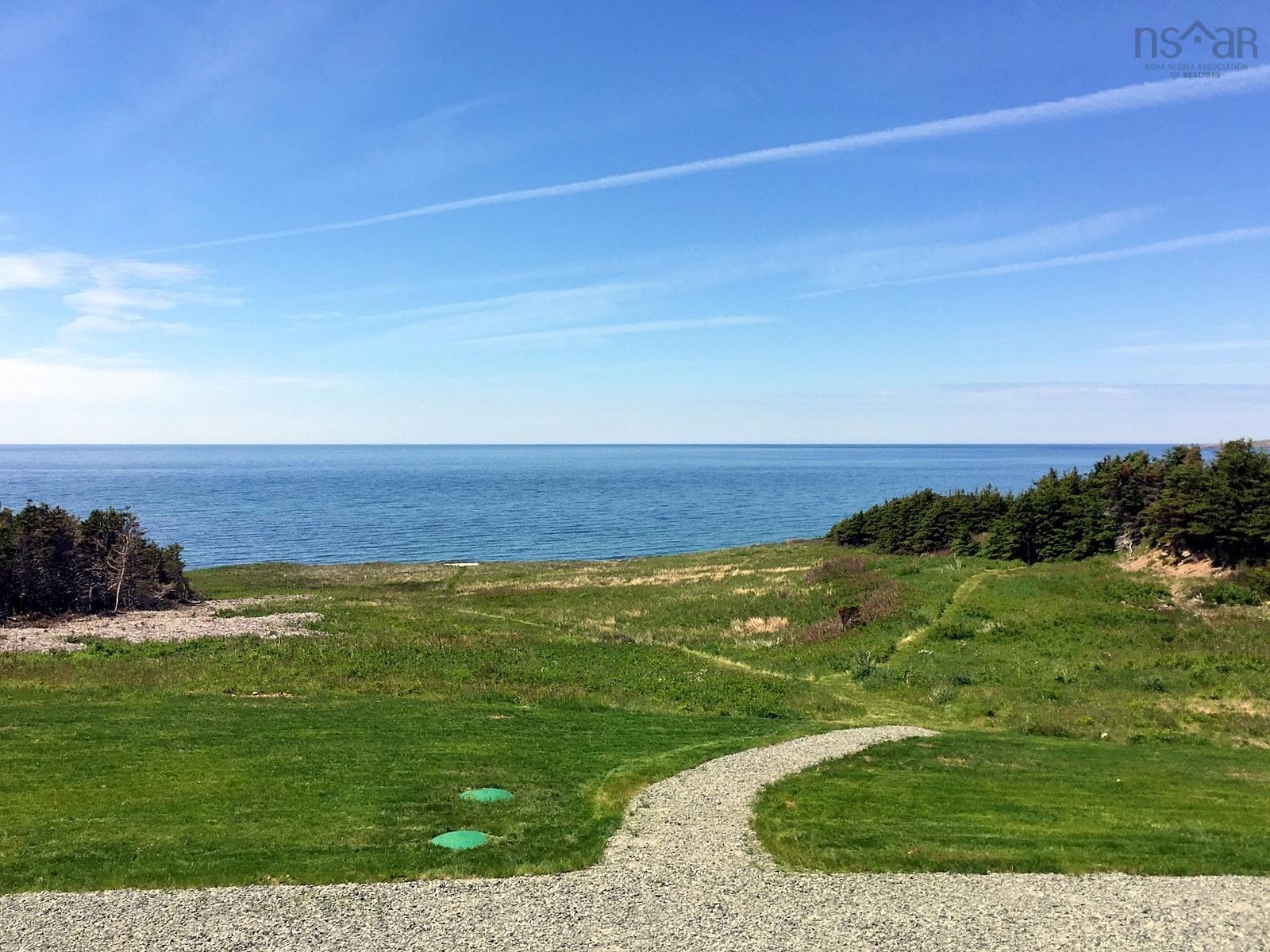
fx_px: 1064
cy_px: 476
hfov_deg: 61.7
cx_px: 635
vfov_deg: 48.2
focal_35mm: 29
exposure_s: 1/2326
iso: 32
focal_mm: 4.15
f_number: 2.2
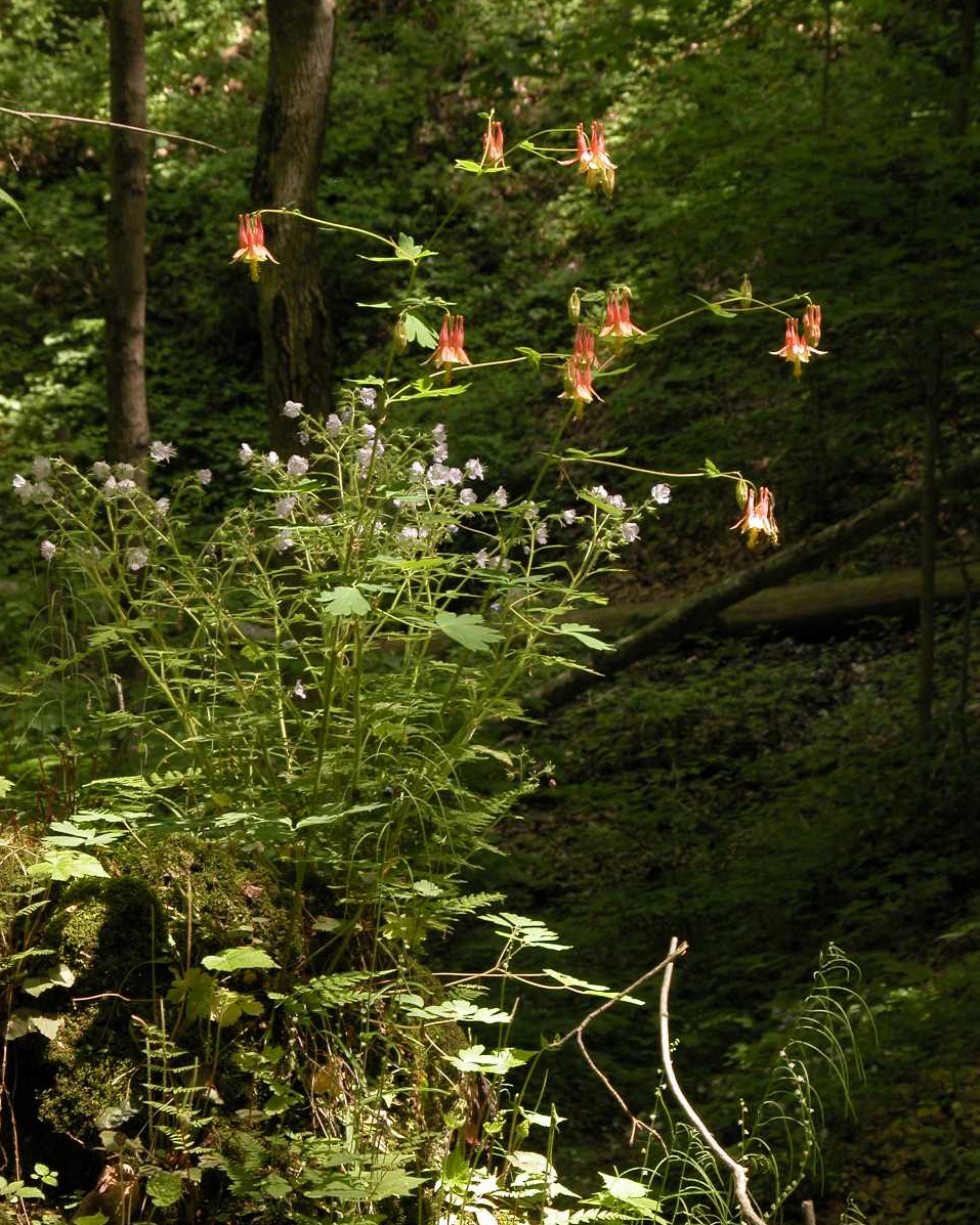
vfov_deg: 13.6
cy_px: 643
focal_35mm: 142
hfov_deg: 10.9
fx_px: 5150
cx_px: 491
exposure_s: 1/45.2
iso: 100
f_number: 7.7
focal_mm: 34.7
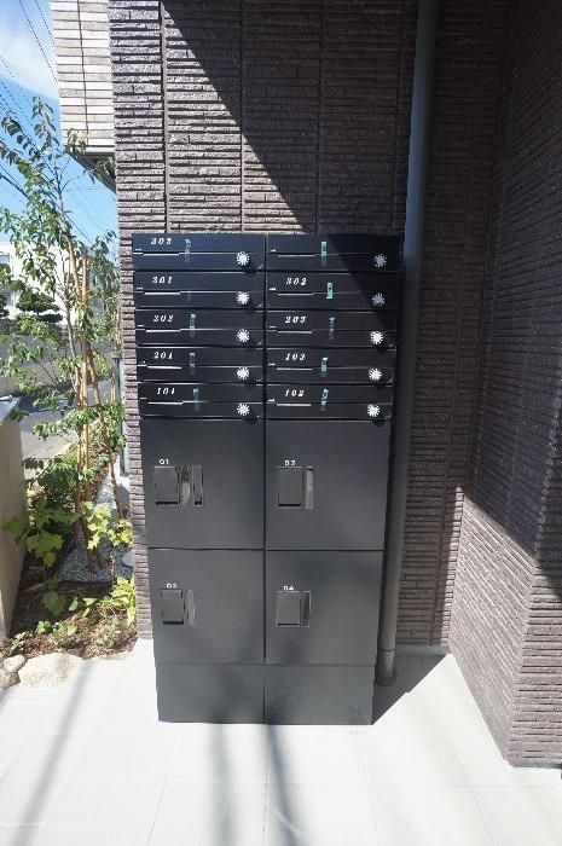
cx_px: 281
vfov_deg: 73.8
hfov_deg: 53.0
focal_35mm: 24
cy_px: 423
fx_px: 563
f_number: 5.6
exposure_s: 1/200
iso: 100
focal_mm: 16
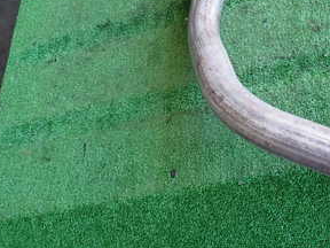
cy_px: 11
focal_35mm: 52
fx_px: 496
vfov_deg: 26.8
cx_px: 252
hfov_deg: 35.9
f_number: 2
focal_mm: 4.5
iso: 100
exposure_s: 1/60
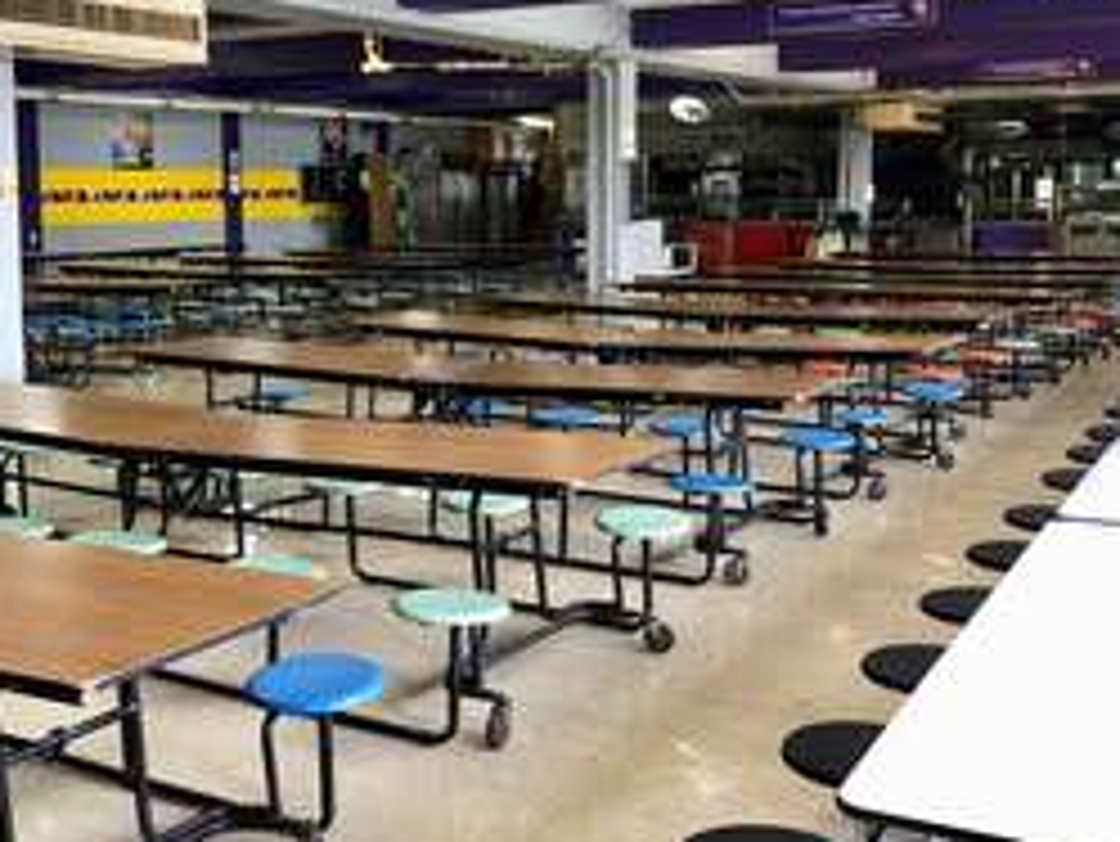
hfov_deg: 42.0
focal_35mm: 45
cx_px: 490
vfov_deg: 32.2
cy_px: 356
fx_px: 1457
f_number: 1.8
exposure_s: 1/24
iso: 40
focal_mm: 4
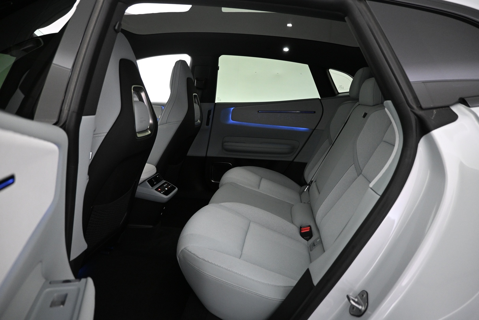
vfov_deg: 53.1
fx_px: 319
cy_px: 160
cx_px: 240
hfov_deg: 73.7
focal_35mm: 24
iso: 1600
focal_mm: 16
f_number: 3.5
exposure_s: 1/50
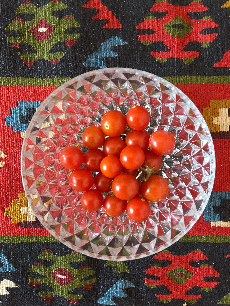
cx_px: 115
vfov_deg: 61.7
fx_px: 257
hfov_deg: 48.2
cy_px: 153
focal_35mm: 29
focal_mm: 3
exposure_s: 1/40
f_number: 1.8
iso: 320
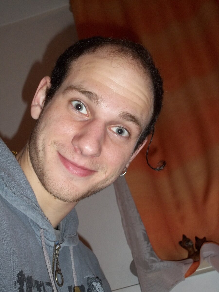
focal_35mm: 46
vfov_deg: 41.2
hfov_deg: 31.5
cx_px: 110
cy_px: 146
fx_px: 388
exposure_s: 1/40
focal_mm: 8.2
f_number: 3.5
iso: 160
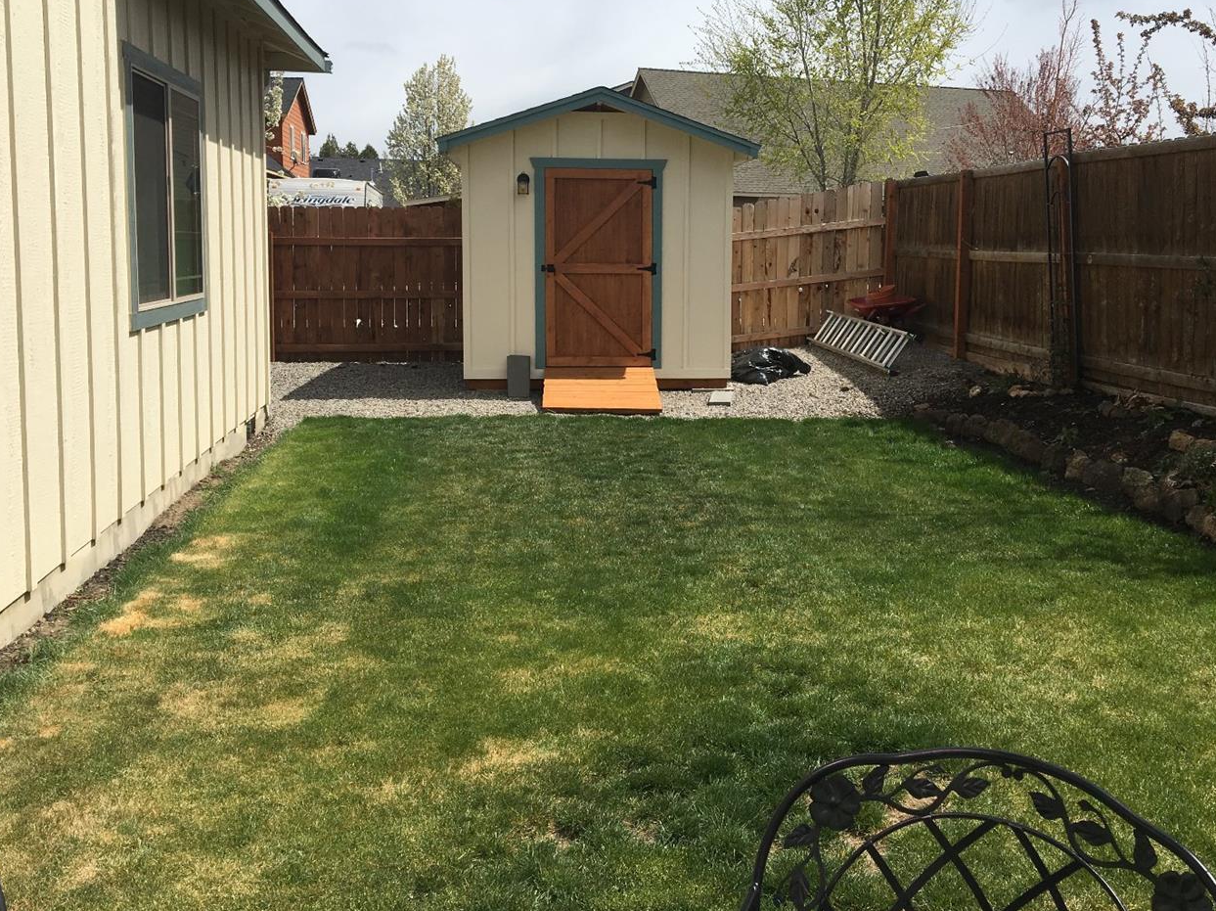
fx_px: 1229
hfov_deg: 52.5
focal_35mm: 35
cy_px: 367
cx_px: 677
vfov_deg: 40.5
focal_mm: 4.15
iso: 25
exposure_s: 1/2747
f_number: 2.2
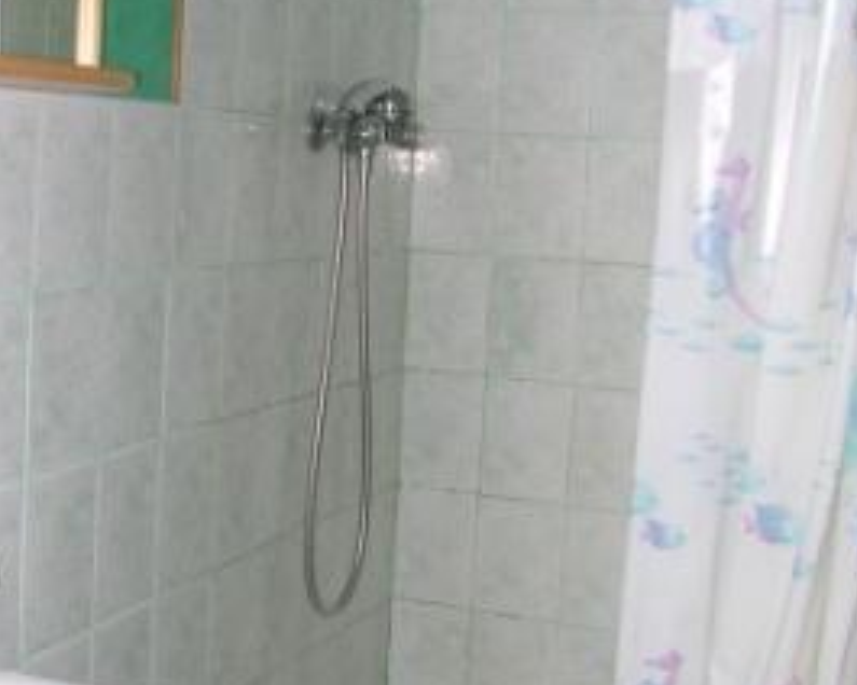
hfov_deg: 30.7
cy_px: 313
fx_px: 1547
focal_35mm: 61
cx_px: 275
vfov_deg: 25.0
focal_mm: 5.6
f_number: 2.7
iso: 100
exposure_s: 1/60
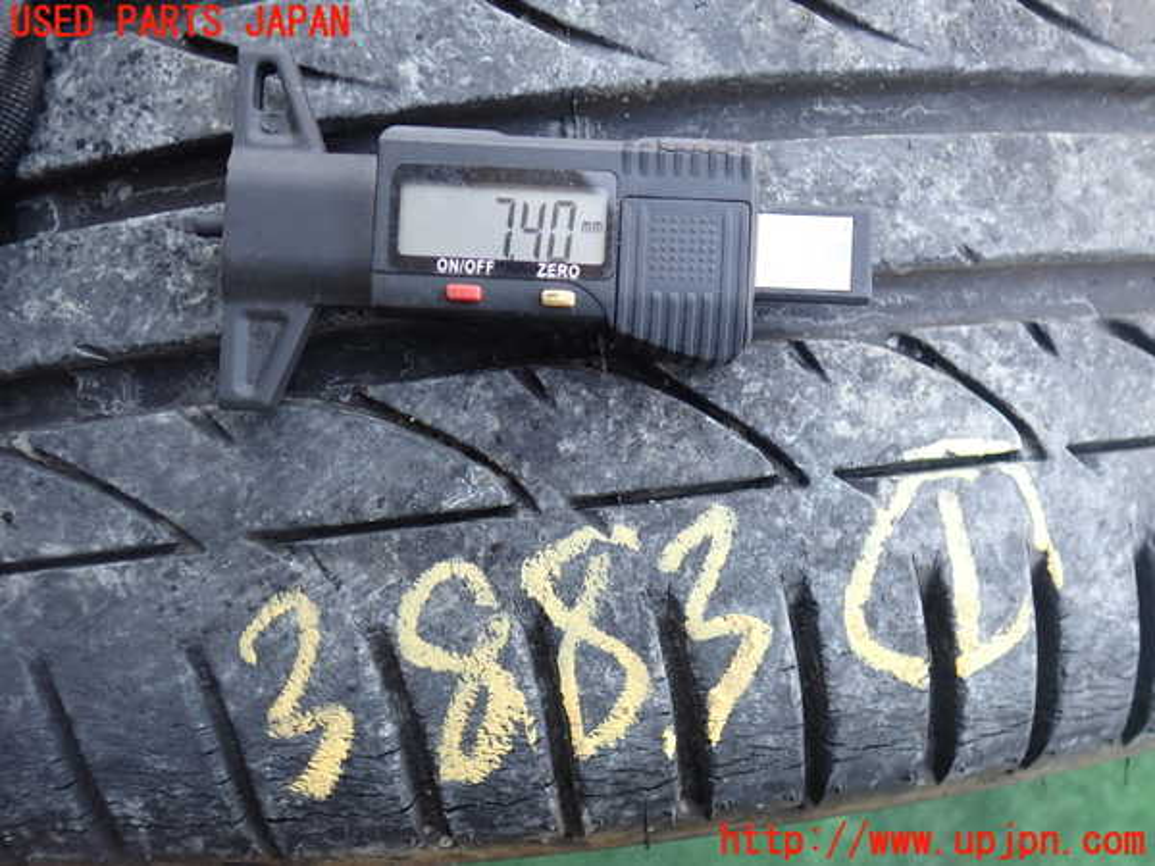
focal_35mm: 30
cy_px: 433
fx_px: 1001
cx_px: 578
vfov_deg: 46.8
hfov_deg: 60.0
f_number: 2.3
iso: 200
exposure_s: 1/125
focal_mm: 5.4
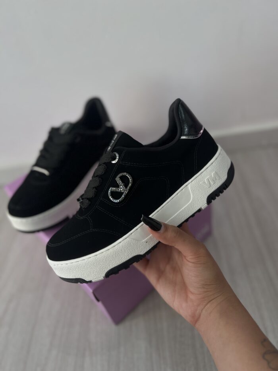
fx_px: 278
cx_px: 139
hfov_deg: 53.1
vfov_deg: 67.3
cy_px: 186
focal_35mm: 26
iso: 40
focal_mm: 5.7
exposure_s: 1/219
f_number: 1.5
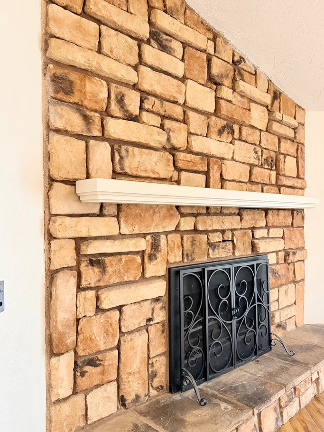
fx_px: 337
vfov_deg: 65.3
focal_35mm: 27
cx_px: 174
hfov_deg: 51.3
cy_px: 226
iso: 640
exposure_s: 1/60
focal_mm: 6.76
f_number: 1.78
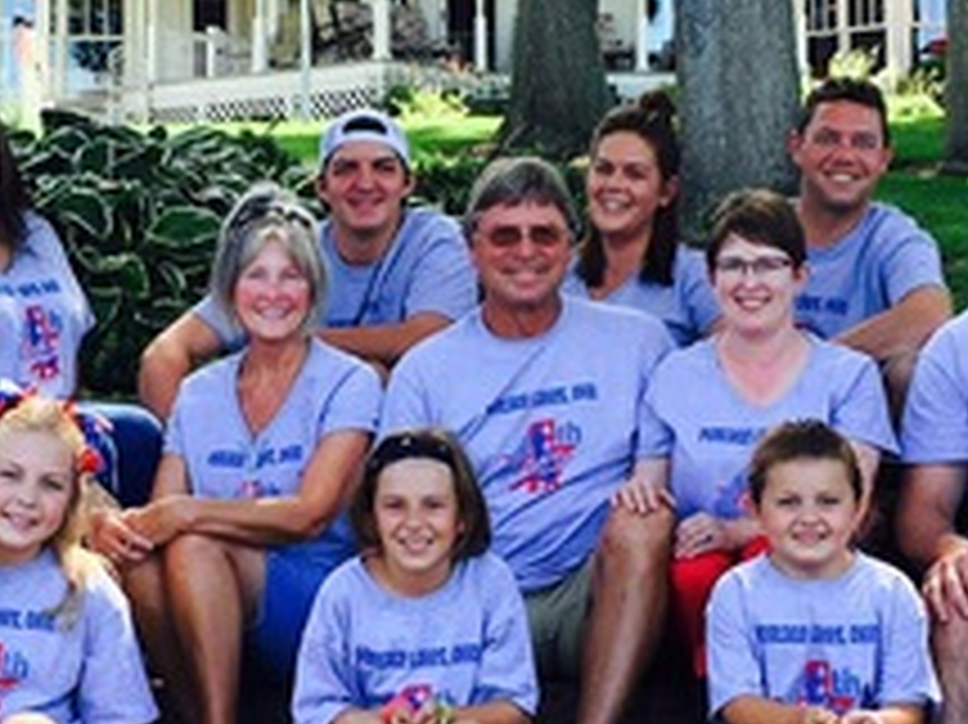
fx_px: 2711
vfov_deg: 15.2
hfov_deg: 20.2
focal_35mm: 97
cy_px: 364
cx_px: 302
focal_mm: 4.15
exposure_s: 1/165
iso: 25
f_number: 2.2
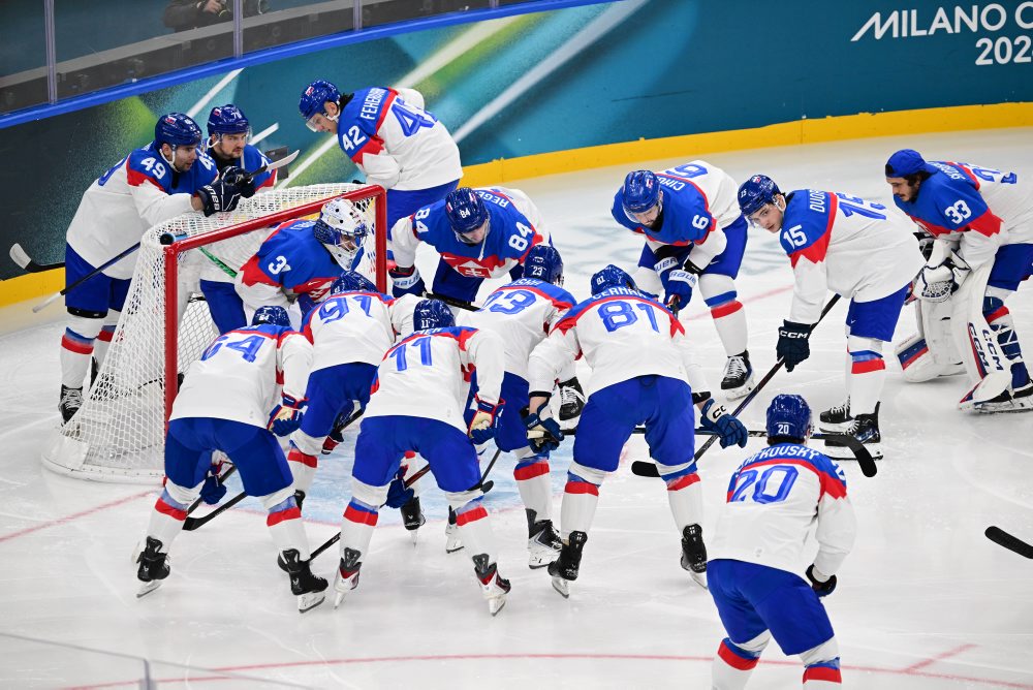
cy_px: 345
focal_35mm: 290
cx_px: 516
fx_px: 8326
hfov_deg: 7.1
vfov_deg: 4.7
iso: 1600
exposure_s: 1/1000
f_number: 5.6
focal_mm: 290
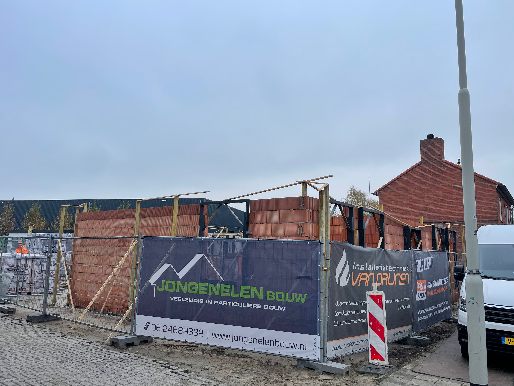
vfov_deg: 51.3
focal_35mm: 27
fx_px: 401
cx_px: 254
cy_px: 189
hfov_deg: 65.3
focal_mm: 4.2
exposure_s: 1/988
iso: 32
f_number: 1.6
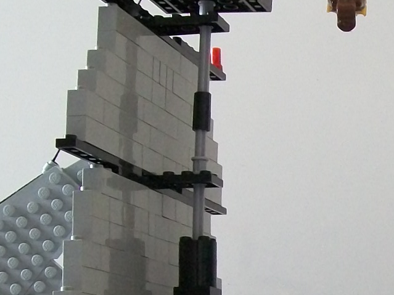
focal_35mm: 109
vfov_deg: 13.1
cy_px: 377
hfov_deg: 17.3
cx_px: 459
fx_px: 1240
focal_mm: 6.1
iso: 160
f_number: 2.7
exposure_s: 1/50
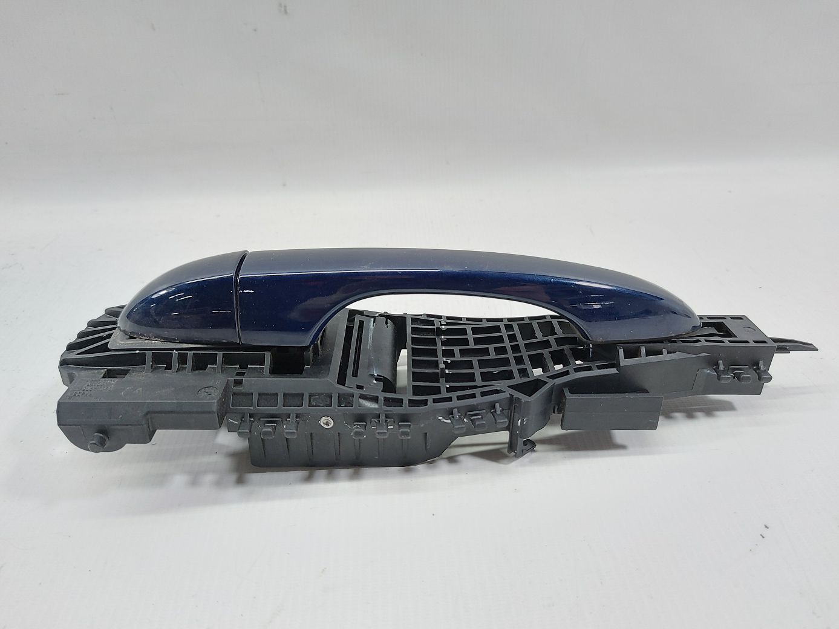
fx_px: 582
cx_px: 420
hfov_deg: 71.6
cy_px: 314
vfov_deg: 56.8
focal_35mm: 24
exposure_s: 1/50
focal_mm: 5.23
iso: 100
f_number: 1.8
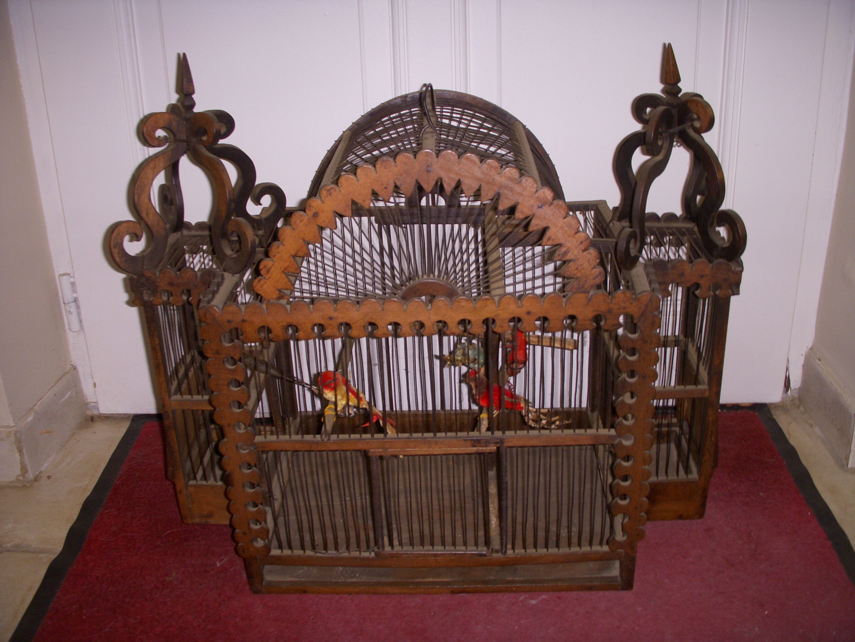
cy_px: 321
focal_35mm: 38
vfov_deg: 37.7
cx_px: 428
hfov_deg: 49.0
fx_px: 939
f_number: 3.3
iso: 100
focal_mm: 6.3
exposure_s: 1/30
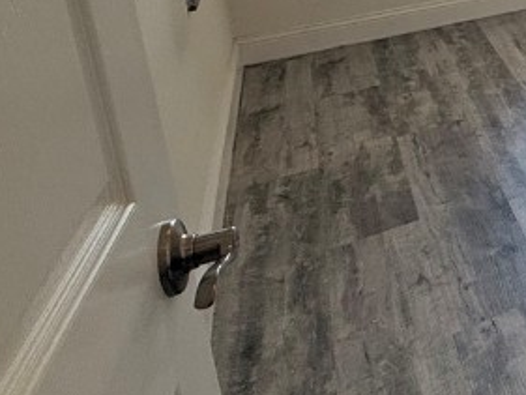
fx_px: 775
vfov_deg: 25.1
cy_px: -103
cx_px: 906
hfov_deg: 23.3
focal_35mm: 51
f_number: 2.2
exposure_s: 1/120
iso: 64
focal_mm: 2.22
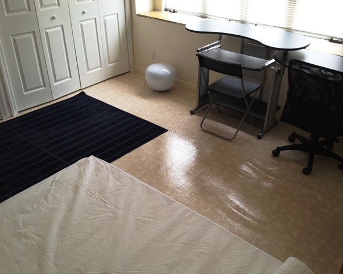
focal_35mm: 37
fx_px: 375
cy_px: 136
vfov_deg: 40.1
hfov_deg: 49.1
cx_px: 179
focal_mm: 4.28
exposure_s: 1/20
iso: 100
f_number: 2.4
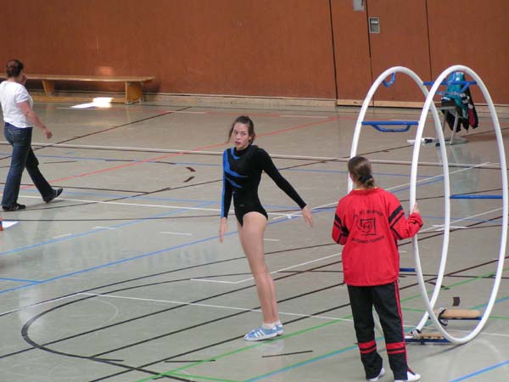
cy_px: 191
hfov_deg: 10.5
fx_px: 2764
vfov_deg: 7.9
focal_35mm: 188
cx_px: 254
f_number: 3.5
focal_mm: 28.8
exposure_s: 1/200
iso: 200
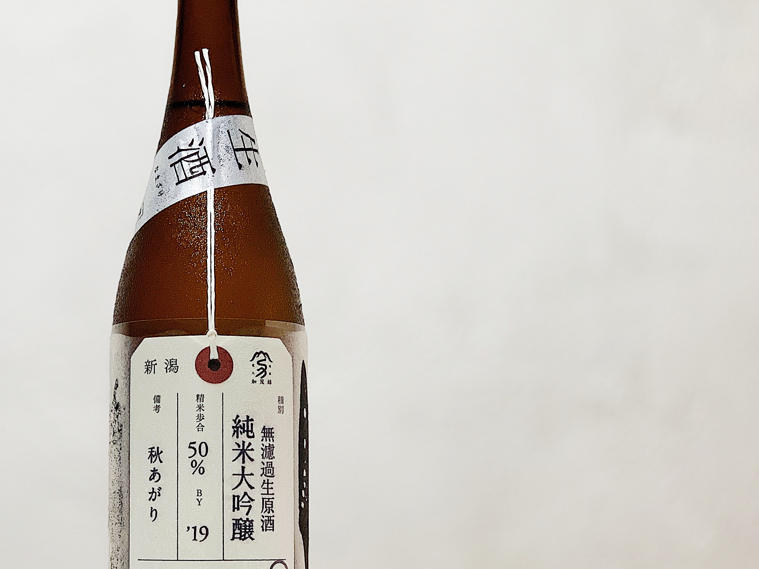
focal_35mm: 78
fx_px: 1710
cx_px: 205
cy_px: 289
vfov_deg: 18.9
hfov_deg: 24.8
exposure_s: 1/122
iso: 80
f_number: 2.4
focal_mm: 6
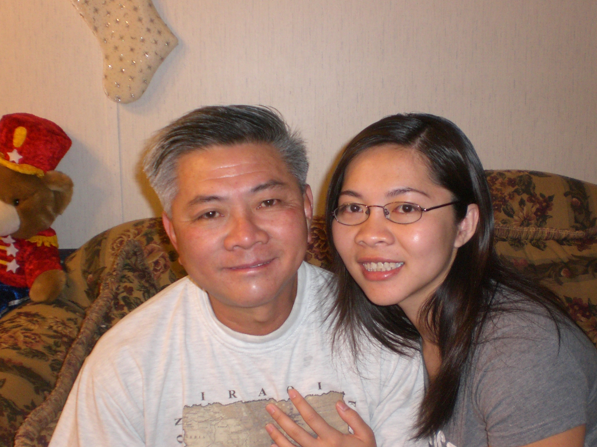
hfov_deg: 40.4
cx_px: 337
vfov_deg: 30.9
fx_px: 811
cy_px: 238
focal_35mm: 47
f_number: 3.1
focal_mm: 6.3
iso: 200
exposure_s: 1/60
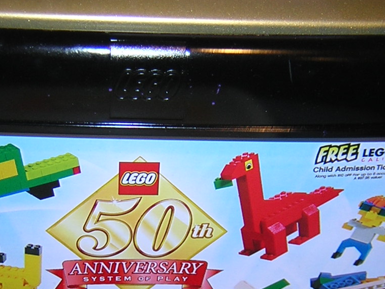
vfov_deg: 19.3
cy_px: 206
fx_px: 845
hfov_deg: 25.6
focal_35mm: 76
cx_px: 169
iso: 100
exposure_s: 1/60.1
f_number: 2.6
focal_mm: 4.7
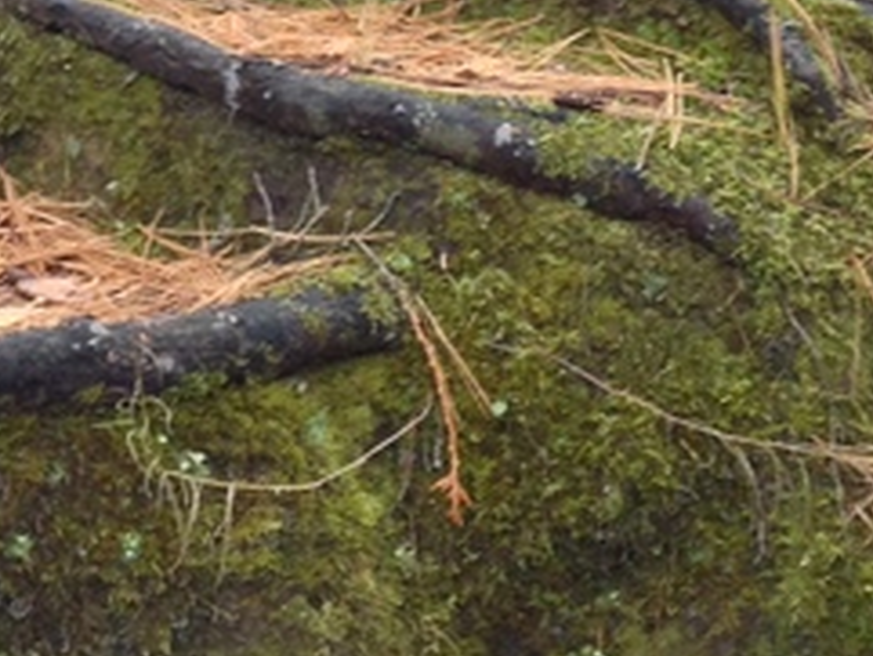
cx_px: -413
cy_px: -181
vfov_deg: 10.0
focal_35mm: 145
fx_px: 3659
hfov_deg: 12.9
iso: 64
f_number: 2.4
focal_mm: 4.28
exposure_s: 1/60
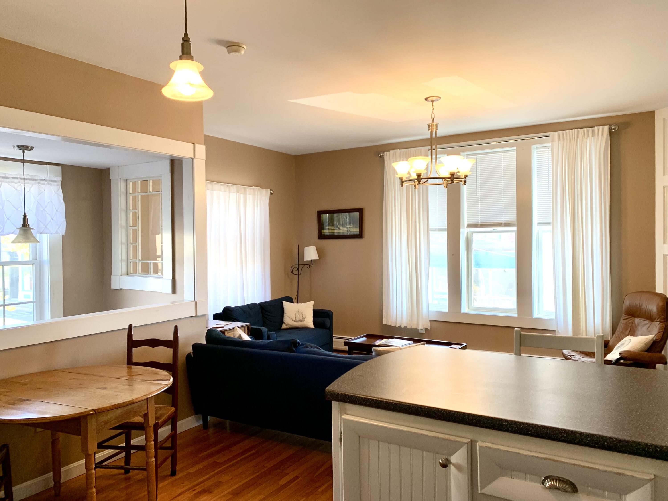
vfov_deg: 53.1
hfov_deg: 67.3
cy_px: 250
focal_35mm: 26
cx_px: 334
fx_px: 502
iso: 64
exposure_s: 1/60
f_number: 1.8
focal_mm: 4.25
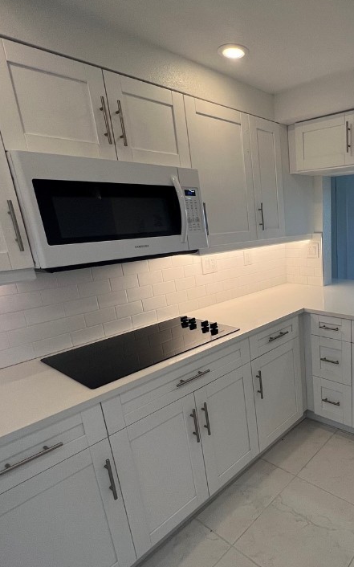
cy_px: 303
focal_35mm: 20
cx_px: 307
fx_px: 309
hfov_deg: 53.4
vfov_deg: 85.0
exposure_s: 1/120
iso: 100
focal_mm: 1.57
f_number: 1.8
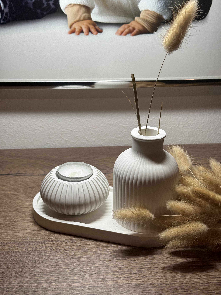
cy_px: 148
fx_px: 409
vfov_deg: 39.7
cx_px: 110
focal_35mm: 48
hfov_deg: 30.3
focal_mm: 6.76
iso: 50
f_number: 1.78
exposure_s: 1/100
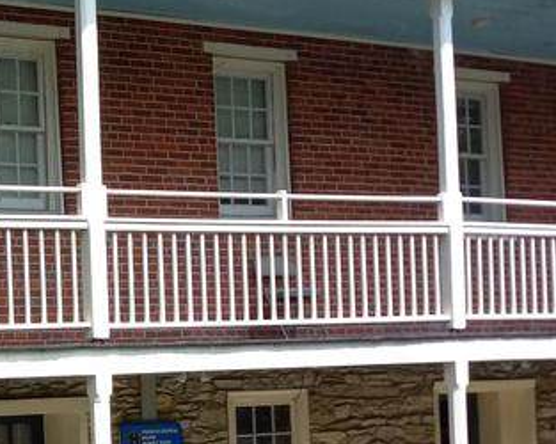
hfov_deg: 20.1
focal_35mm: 91
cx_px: -59
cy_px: 353
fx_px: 1497
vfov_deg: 16.8
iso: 40
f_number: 1.8
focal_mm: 3.94
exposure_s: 1/978
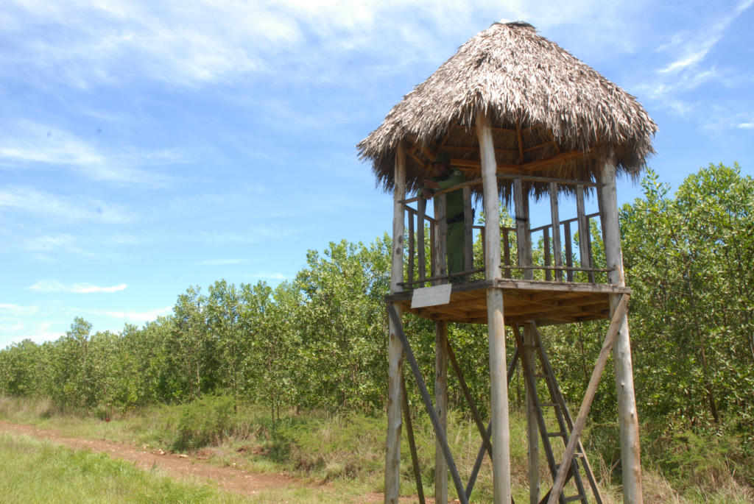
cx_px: 377
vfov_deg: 40.1
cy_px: 252
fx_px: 692
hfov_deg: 57.2
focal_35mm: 33
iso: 200
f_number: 16
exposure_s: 1/30
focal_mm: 22
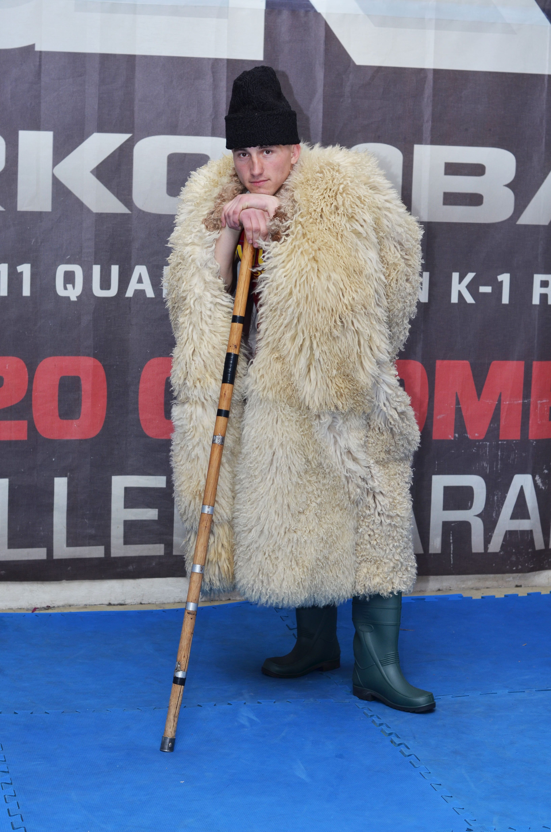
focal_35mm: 75
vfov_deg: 27.0
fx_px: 1730
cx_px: 276
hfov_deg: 18.1
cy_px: 416
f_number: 4.5
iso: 200
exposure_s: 1/160
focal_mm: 50
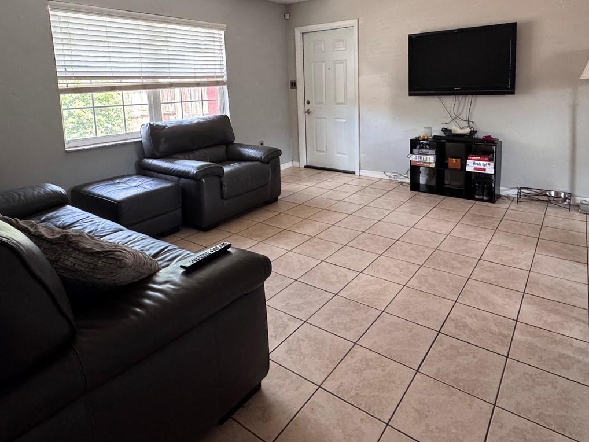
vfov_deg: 58.9
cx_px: 315
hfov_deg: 76.3
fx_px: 374
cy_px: 128
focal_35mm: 22
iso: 250
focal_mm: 2.22
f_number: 2.2
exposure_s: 1/99
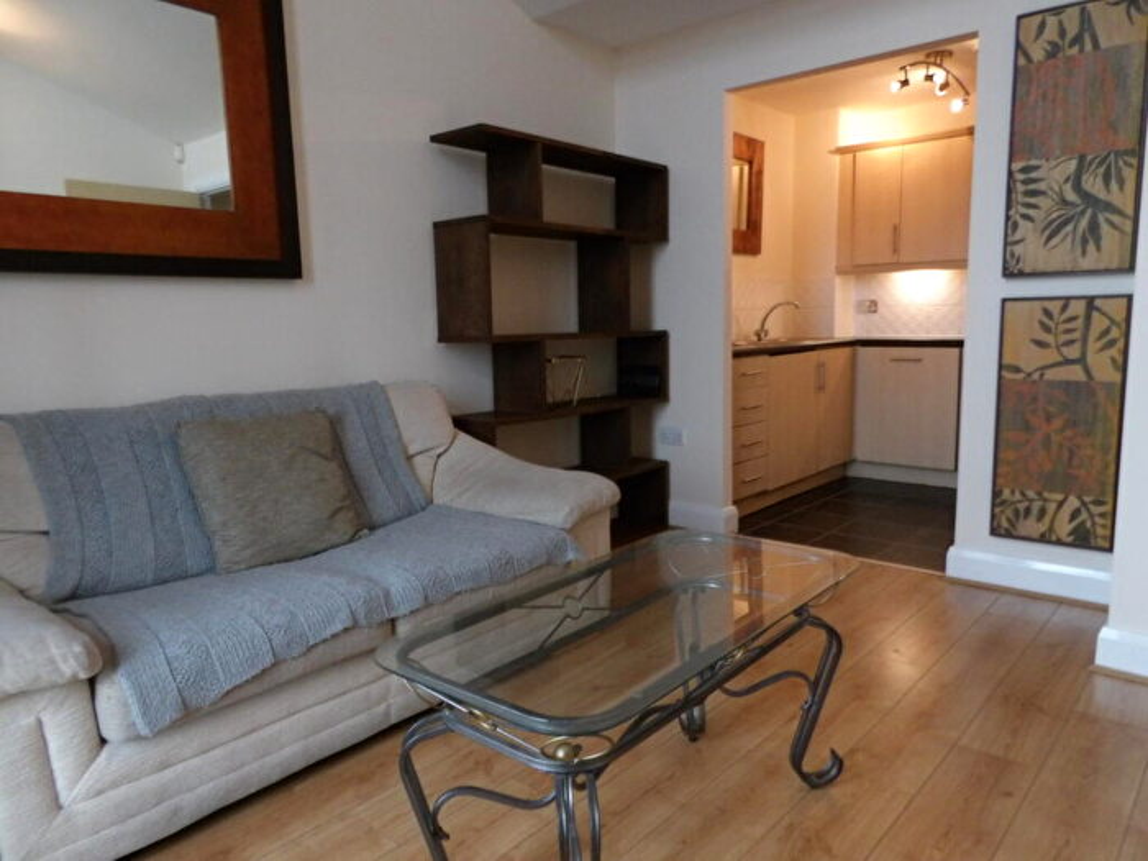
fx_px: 796
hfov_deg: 71.6
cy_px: 430
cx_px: 574
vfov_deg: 56.8
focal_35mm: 24
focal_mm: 4.3
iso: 488
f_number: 2.9
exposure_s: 1/60
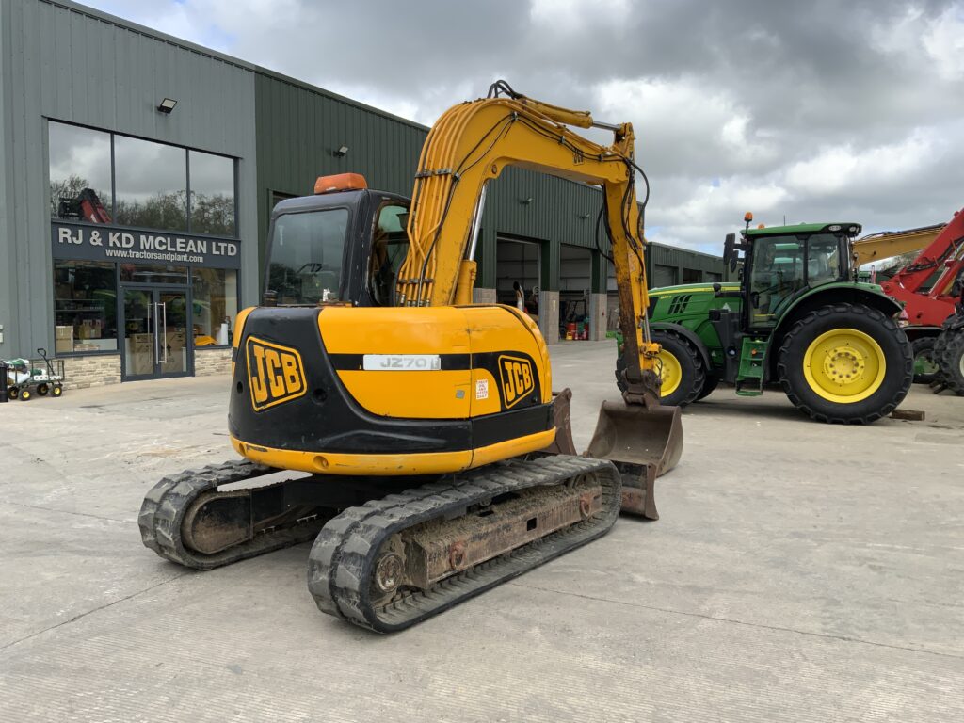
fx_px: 808
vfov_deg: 48.2
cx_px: 482
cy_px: 362
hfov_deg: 61.7
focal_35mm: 29
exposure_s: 1/781
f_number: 1.8
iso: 16
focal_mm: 3
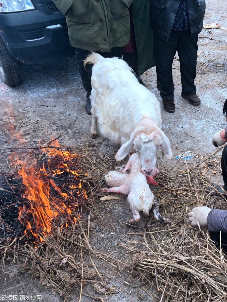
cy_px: 150
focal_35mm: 39
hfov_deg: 36.1
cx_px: 165
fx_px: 341
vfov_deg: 47.9
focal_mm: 3.99
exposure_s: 1/113
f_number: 1.8
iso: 20
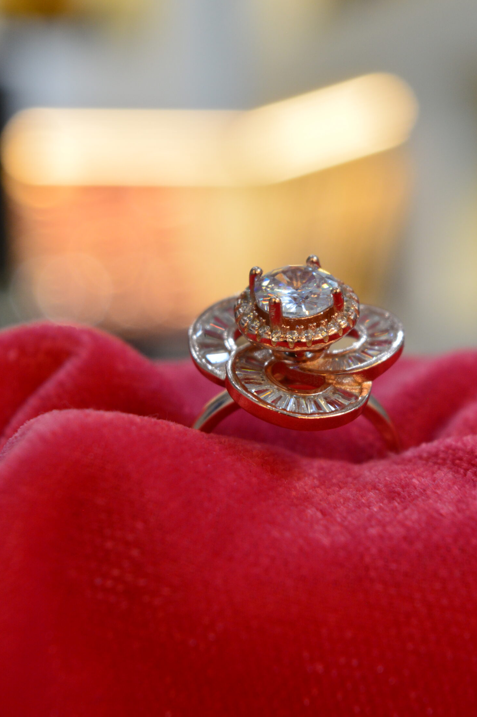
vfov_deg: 21.3
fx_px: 1903
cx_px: 274
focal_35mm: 96
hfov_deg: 14.3
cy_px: 338
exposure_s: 1/60
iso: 560
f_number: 8
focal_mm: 55
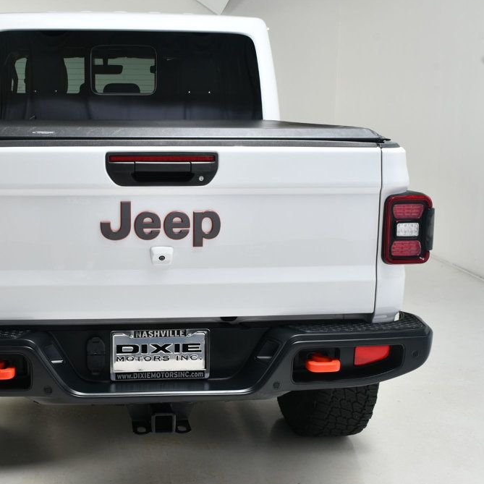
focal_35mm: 52
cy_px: 244
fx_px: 823
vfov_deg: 32.8
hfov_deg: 32.3
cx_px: 139
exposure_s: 1/160
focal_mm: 27
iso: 100
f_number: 11
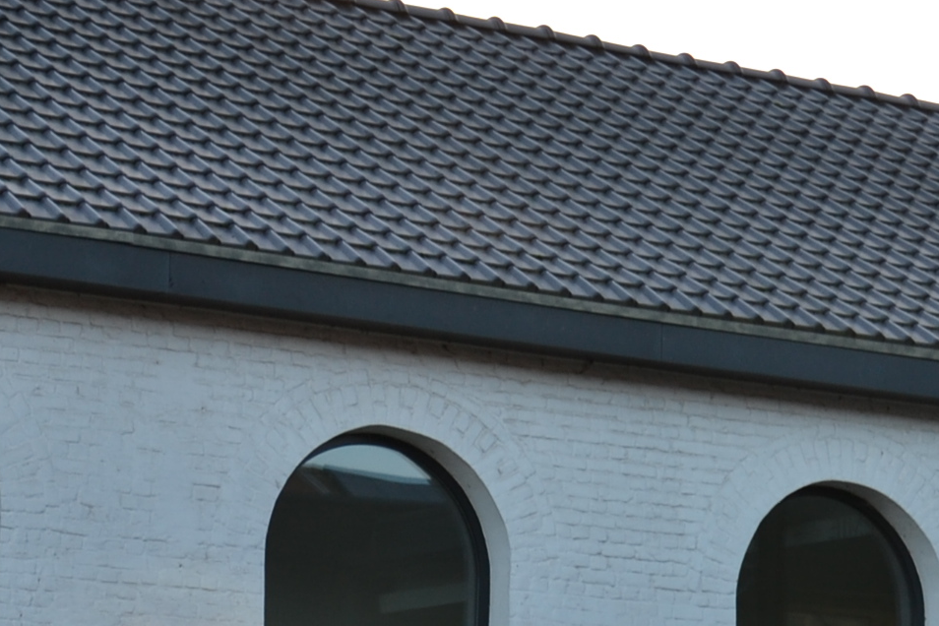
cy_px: 508
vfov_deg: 8.4
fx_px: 4251
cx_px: 863
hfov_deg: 12.5
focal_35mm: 163
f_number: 4.2
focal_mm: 30
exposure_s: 1/60
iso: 100
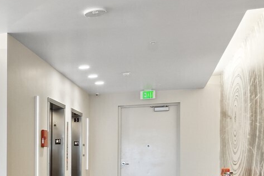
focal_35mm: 50
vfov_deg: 26.4
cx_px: -61
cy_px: 146
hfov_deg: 32.1
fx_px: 367
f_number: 8
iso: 200
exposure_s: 1/40
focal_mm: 14
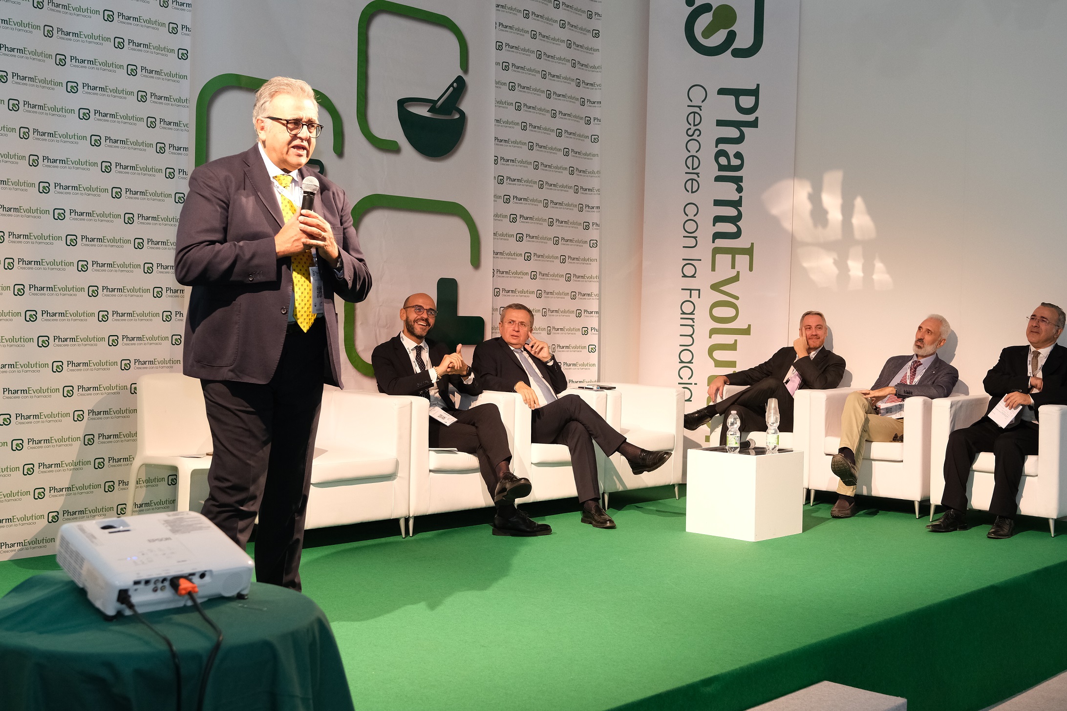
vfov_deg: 30.5
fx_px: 1304
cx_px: 534
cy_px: 356
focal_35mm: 44
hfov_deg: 44.5
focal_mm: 29.2
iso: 2000
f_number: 4
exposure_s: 1/200
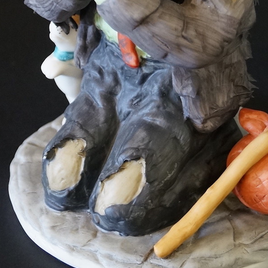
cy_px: -1
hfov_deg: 13.0
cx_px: 163
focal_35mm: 134
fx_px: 1174
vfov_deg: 12.9
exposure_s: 1/60
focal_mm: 30
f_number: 4.5
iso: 1000
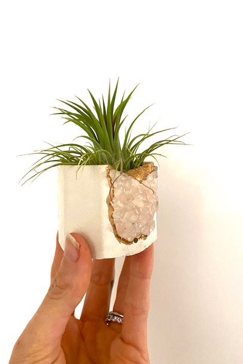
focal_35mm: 28
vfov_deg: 65.5
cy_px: 182
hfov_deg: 46.4
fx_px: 283
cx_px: 124
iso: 250
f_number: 1.8
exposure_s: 1/60
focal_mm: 4.25
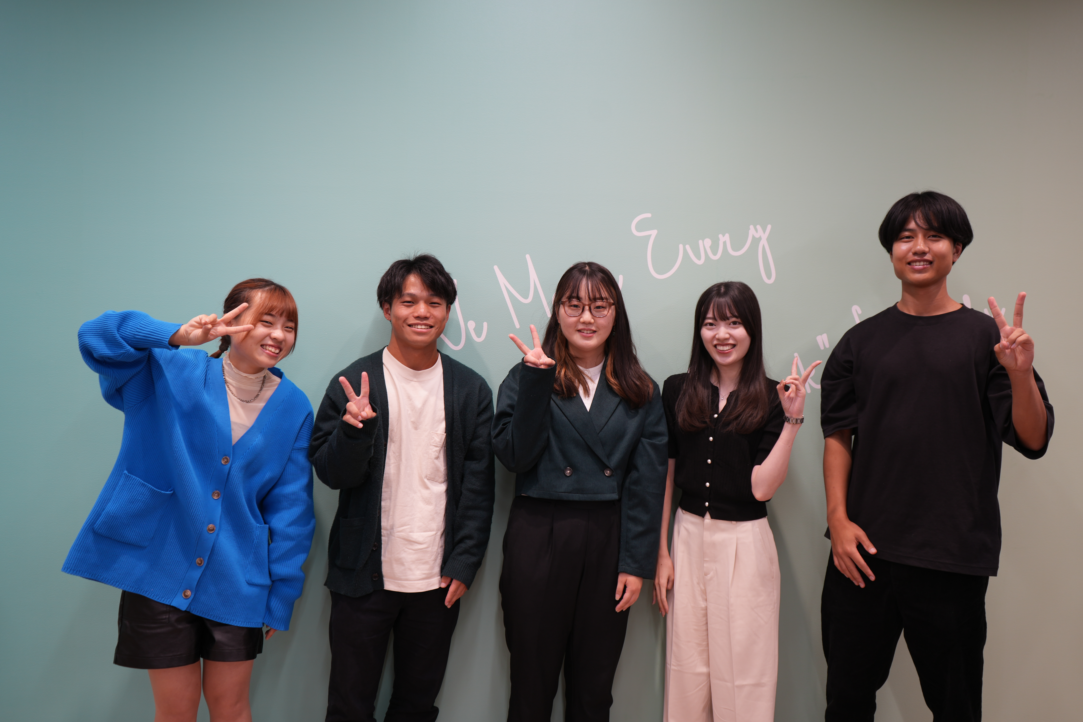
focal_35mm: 32
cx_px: 542
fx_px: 963
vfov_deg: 41.1
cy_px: 361
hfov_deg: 58.7
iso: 125
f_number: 4
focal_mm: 32
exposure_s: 1/40
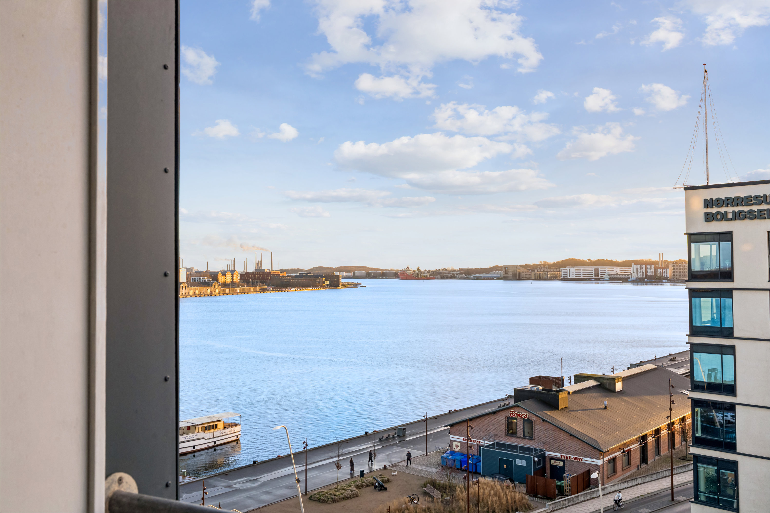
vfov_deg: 37.9
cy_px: 256
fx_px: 749
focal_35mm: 35
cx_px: 385
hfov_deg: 54.4
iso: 800
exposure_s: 1/60
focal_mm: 35
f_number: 11
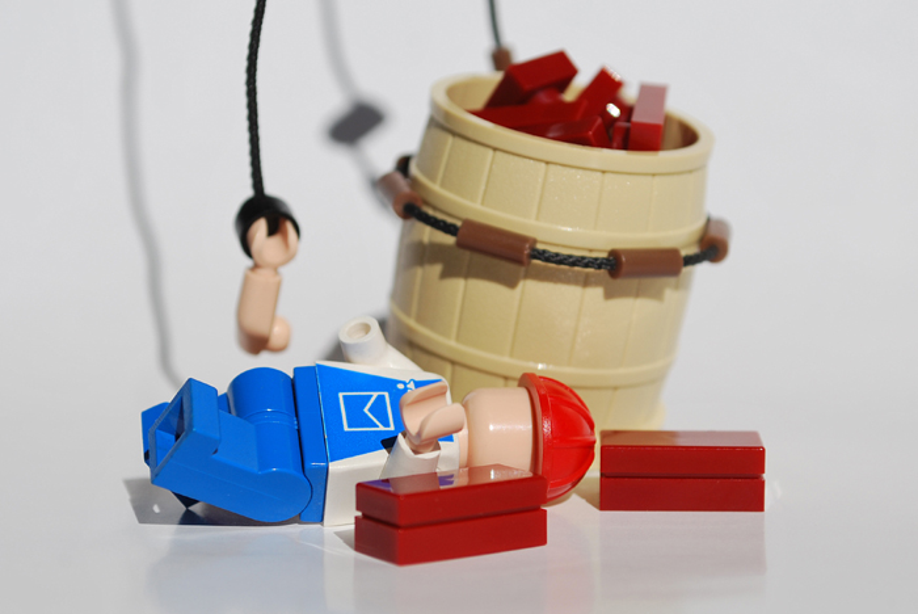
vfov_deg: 16.6
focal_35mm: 82
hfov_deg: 24.6
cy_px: 307
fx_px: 2105
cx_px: 459
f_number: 8
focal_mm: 55
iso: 100
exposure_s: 1/800
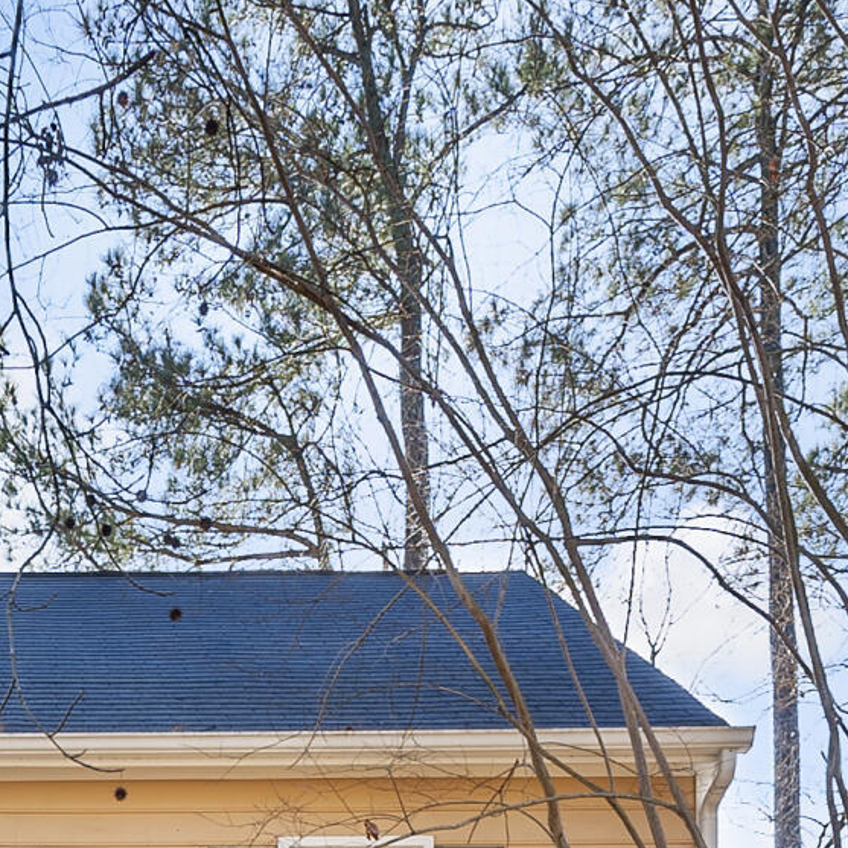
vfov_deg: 21.6
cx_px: 53
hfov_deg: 29.5
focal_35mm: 55
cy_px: 1479
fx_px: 1524
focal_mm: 12
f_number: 7.1
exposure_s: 1/30
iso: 80
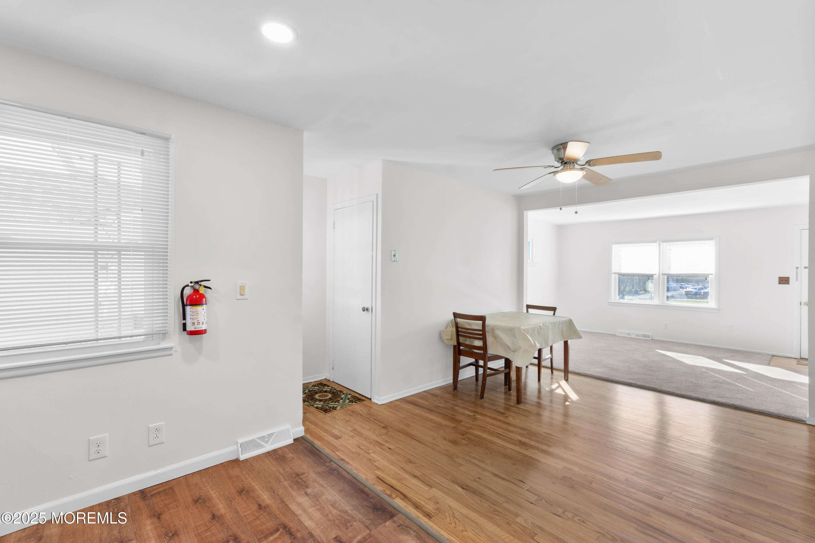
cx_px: 408
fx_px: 340
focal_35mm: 15
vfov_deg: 77.3
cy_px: 272
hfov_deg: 100.4
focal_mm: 10
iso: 250
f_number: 8
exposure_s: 1/2.5
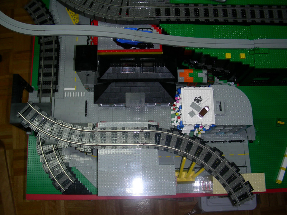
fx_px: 315
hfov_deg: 49.0
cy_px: 108
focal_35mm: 38
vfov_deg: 37.7
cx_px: 144
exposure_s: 1/60.1
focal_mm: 6.3
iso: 50
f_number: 3.5
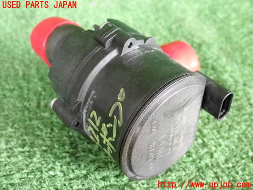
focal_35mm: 50
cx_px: 126
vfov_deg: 29.1
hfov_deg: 38.2
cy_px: 95
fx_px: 365
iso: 1600
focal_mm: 9.01
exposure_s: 1/125
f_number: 3.2
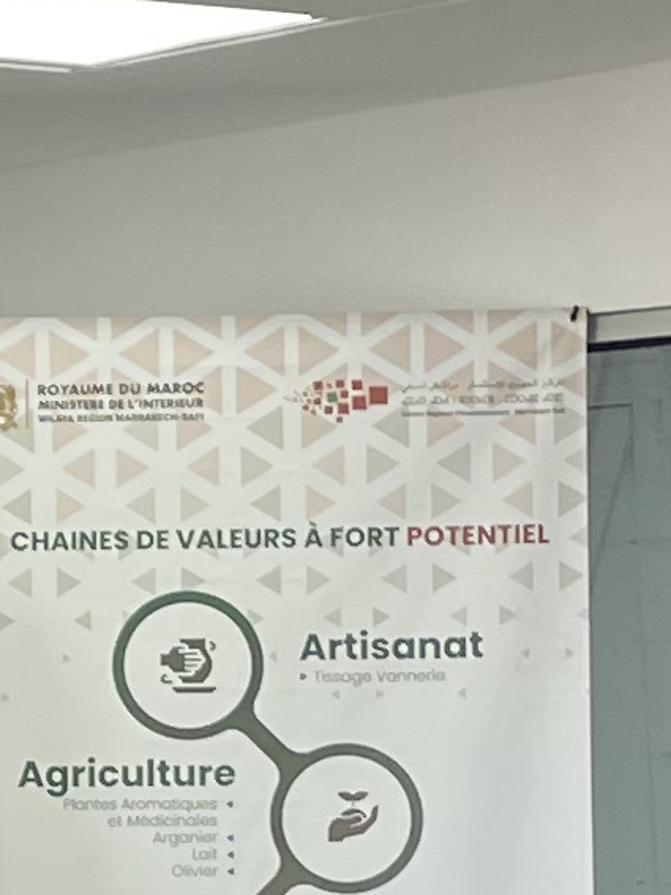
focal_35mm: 185
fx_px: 4783
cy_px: 559
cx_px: -223
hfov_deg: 7.9
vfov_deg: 10.7
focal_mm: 5.1
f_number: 1.6
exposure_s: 1/100
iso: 64
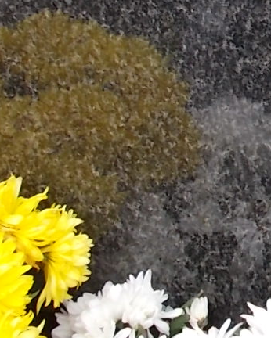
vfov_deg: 19.2
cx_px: 380
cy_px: -70
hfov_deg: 15.4
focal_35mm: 94
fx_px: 942
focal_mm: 4.6
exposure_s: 1/100
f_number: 3.2
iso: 80
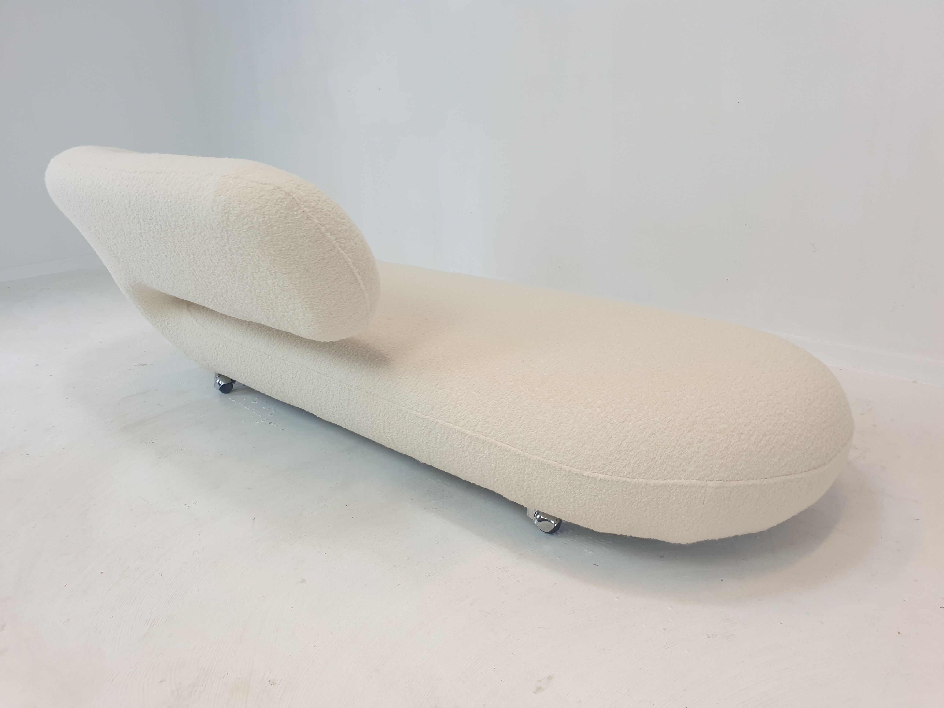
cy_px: 354
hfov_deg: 67.3
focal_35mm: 26
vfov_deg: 53.1
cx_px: 472
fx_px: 709
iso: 64
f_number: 2.4
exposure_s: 1/100
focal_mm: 4.3
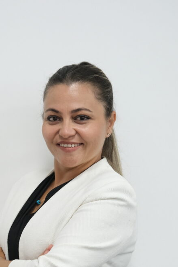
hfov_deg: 12.9
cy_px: 224
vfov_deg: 19.0
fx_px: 786
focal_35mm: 106
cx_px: 33
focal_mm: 37.6
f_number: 3.2
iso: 3200
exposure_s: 1/200
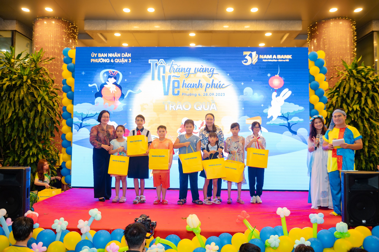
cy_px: 126
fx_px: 326
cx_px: 190
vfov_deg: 42.3
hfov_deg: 60.3
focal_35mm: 31
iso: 1000
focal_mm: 31
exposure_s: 1/100
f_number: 3.2
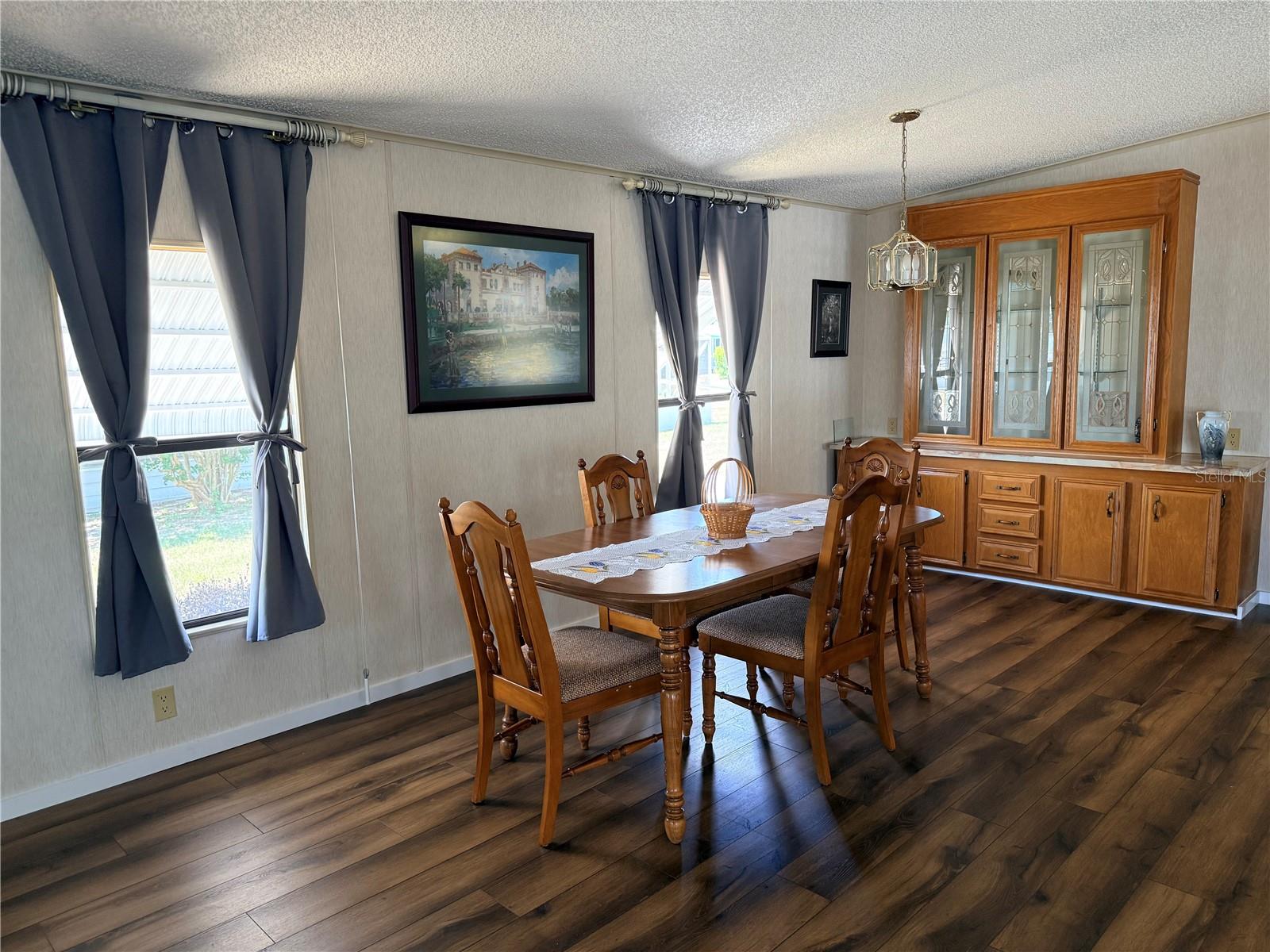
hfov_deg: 71.6
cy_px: 476
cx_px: 635
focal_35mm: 24
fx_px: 881
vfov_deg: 56.8
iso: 200
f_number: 1.78
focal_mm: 6.76
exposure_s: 1/80
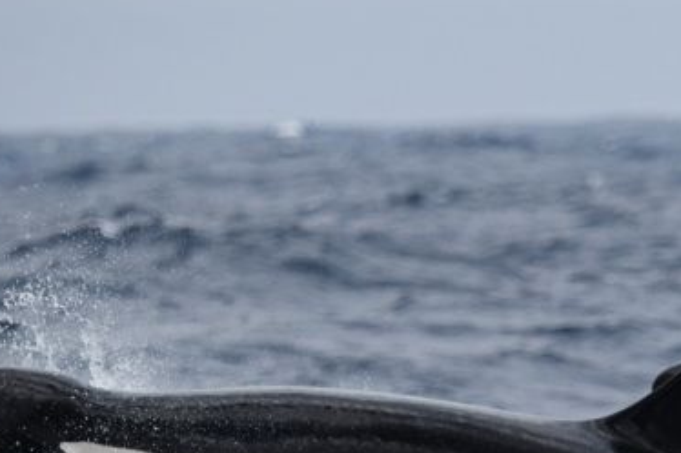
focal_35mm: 962
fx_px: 18189
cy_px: 404
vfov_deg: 1.4
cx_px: 439
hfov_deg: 2.1
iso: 1000
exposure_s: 1/8000
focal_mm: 450
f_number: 6
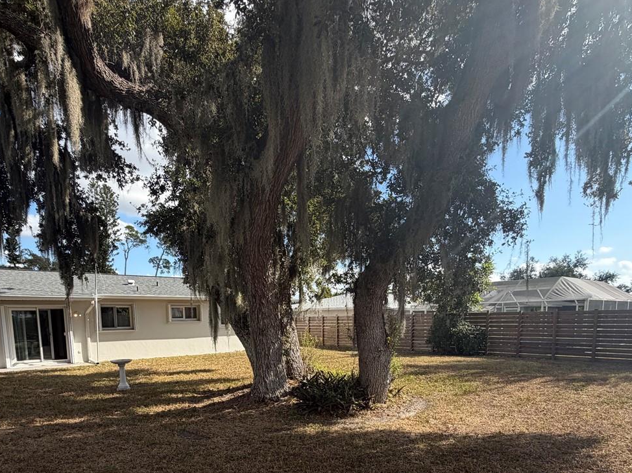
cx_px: 292
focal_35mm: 23
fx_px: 420
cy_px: 373
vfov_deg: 55.1
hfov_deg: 73.8
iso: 40
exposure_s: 1/631
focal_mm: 2.22
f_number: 2.2
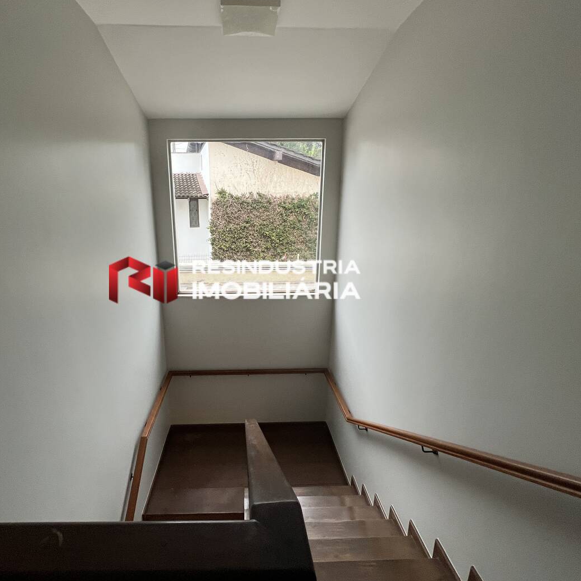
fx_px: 304
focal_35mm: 16
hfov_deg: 86.9
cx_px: 251
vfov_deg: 87.4
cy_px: 281
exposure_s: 1/120
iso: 160
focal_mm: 1.57
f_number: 1.8
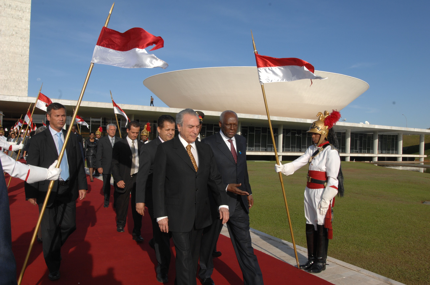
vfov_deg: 43.5
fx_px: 358
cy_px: 142
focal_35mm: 30
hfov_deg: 62.0
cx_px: 215
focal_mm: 20
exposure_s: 1/250
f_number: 13
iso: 250
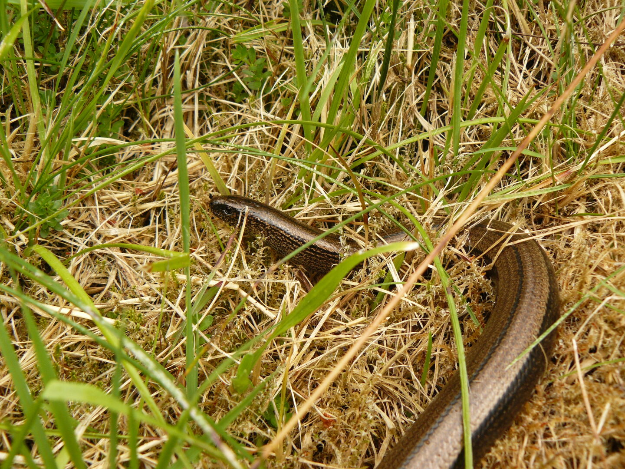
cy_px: 234
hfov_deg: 51.4
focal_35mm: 36
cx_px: 312
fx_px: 650
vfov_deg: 39.7
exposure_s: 1/160
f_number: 4
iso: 100
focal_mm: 6
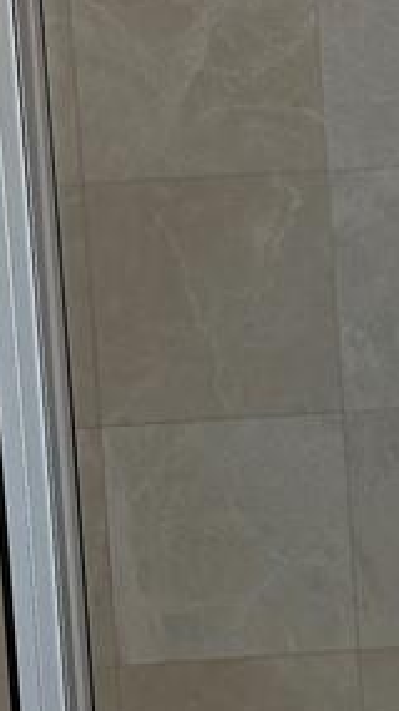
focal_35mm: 147
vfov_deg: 14.6
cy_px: 486
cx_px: 484
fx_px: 2769
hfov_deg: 8.2
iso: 100
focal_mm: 6.76
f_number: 1.78
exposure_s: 1/266
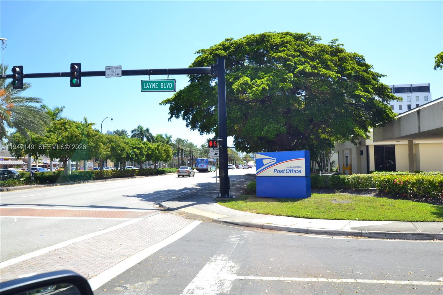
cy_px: 148
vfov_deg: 43.6
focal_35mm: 30
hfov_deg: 61.9
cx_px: 222
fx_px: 369
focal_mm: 20
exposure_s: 1/100
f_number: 9
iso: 400
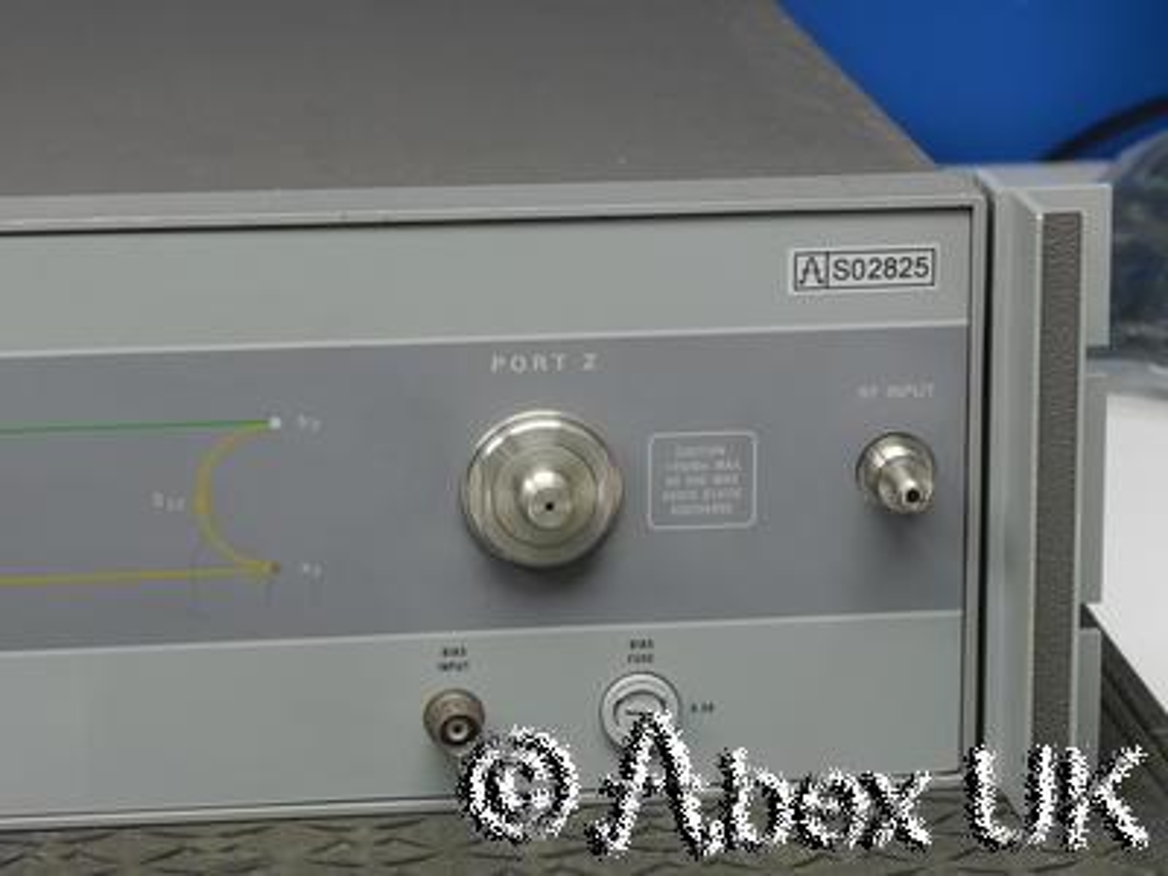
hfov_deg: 14.3
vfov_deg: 10.7
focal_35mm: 138
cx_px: 584
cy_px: 438
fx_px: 4656
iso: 400
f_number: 11
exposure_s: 1/8
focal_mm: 69
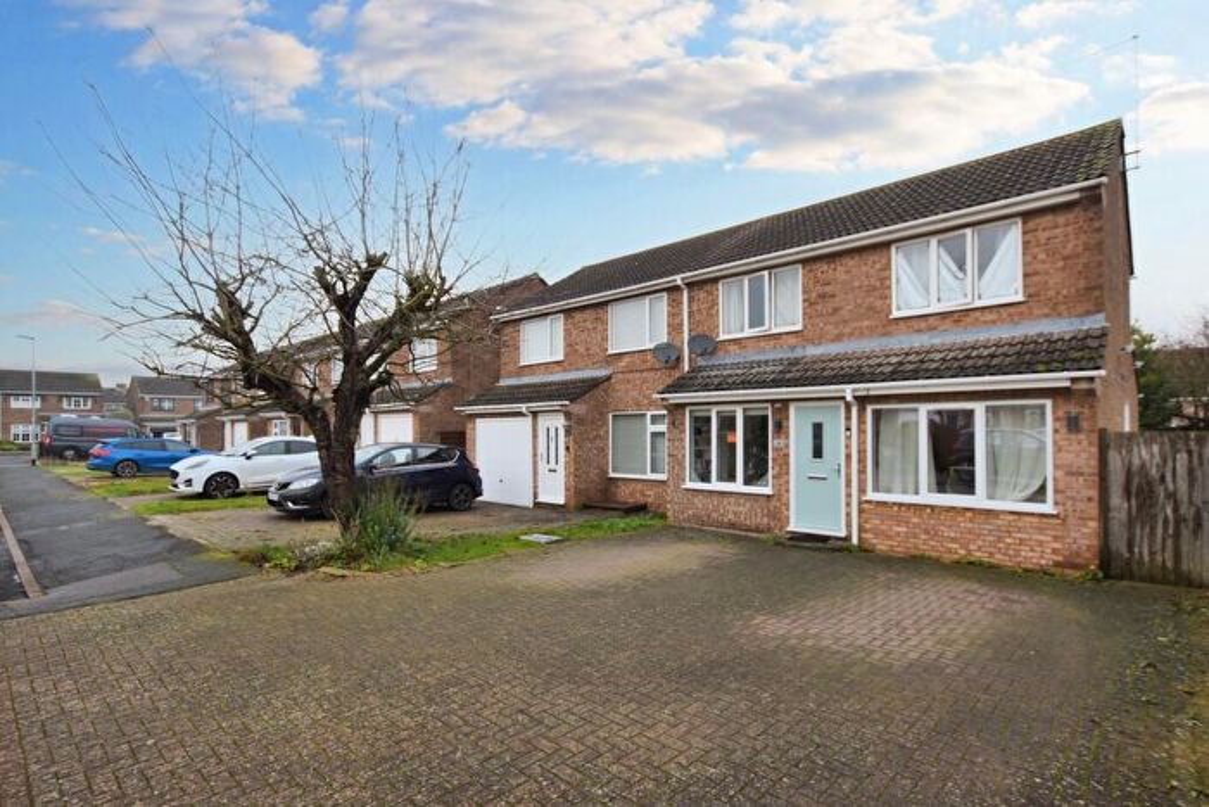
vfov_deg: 69.7
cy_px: 404
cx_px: 604
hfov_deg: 92.4
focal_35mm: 17
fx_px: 579
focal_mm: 11.5
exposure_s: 1/200
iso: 100
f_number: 5
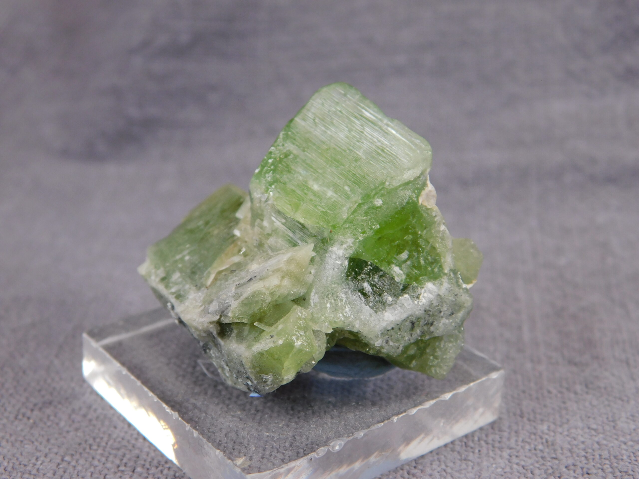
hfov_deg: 32.7
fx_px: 1089
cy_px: 240
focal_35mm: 59
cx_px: 320
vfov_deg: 24.8
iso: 125
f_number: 4
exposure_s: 1/160
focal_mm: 10.4
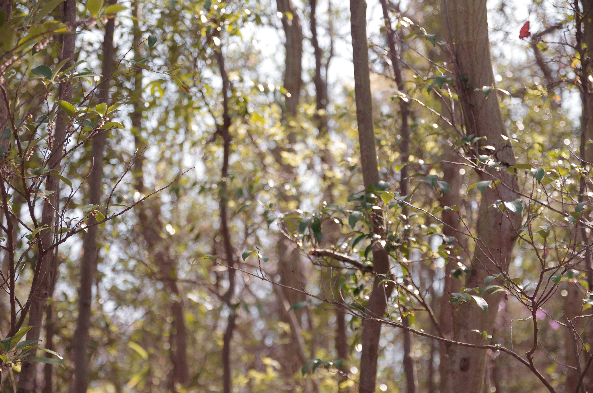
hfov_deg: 25.6
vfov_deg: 17.1
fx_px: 1307
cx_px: 296
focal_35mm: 80
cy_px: 196
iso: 400
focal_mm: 53
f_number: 4
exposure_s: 1/800
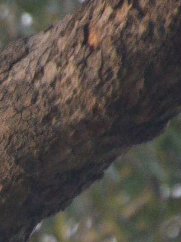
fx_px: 8575
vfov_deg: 1.6
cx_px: -110
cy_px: 121
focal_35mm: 1229
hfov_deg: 1.2
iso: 2500
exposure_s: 1/10
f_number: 6.3
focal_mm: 270
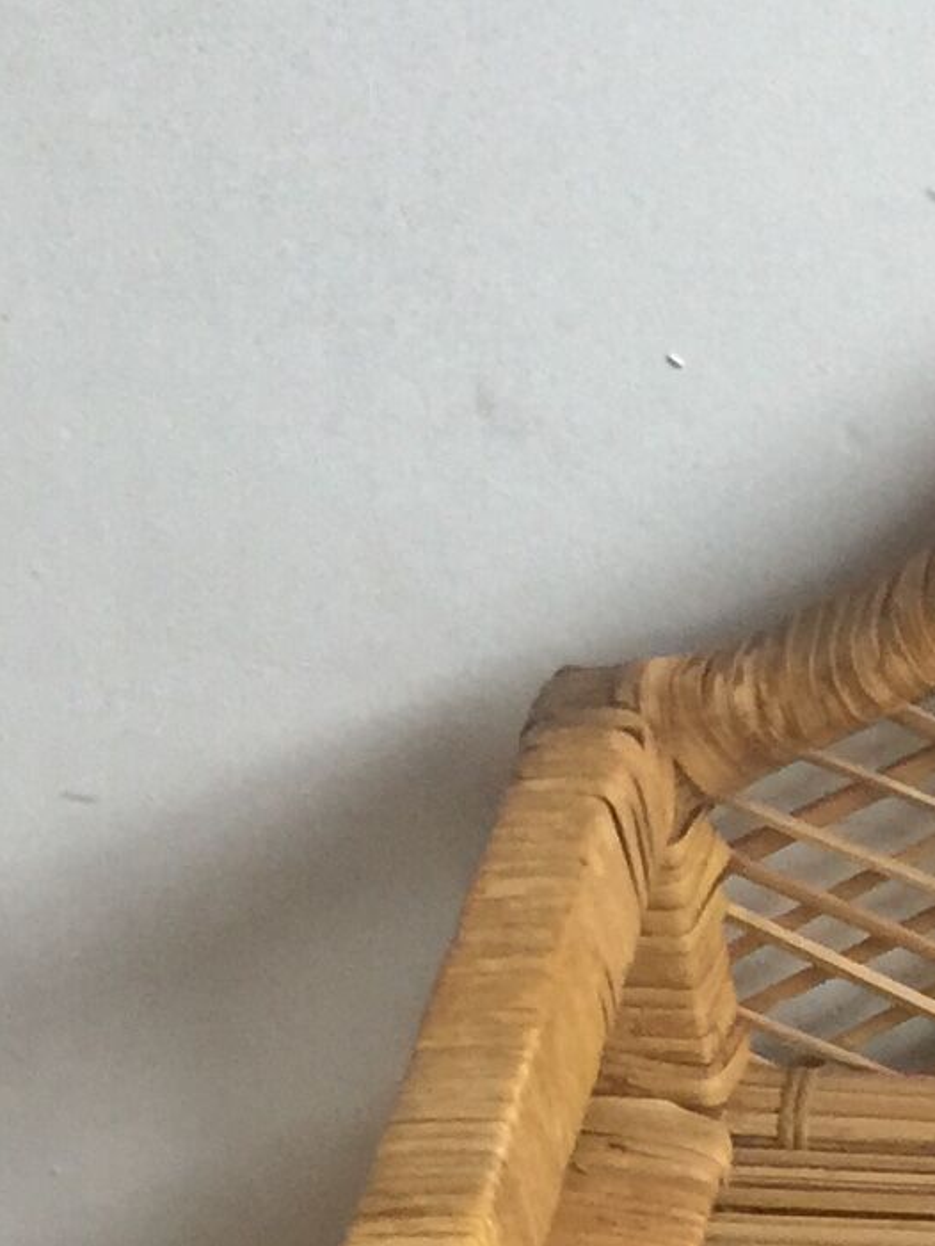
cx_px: 1888
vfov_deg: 12.7
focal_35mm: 135
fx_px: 4860
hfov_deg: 10.1
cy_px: 2529
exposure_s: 1/17
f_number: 2.2
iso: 64
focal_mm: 4.15
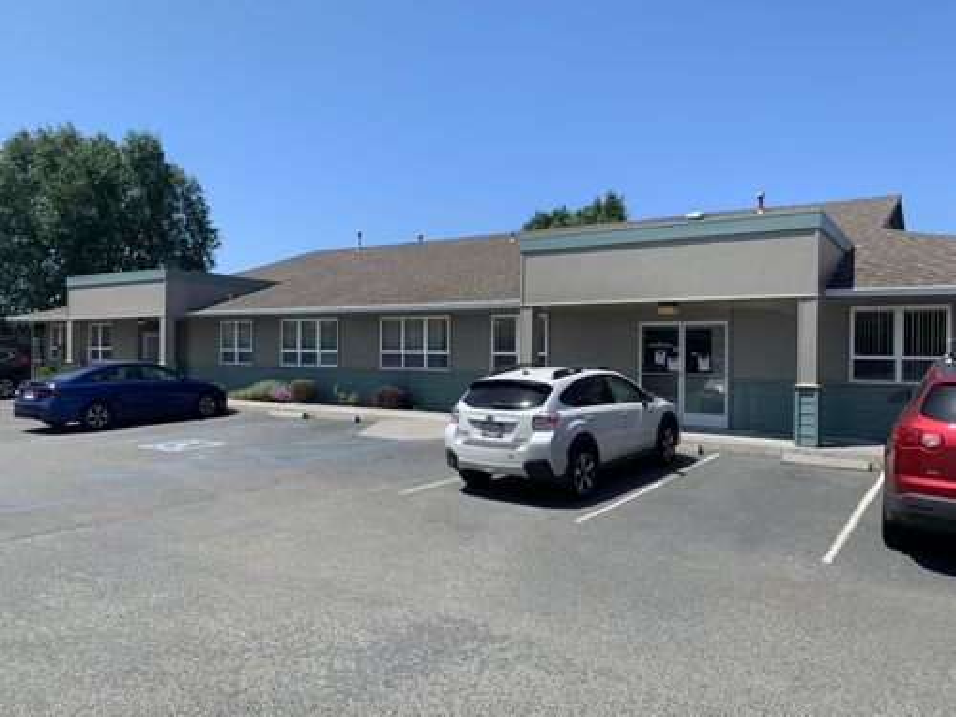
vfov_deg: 53.1
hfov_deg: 67.3
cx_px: 478
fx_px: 718
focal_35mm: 26
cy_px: 358
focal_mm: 4.25
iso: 25
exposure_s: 1/2075
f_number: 1.8
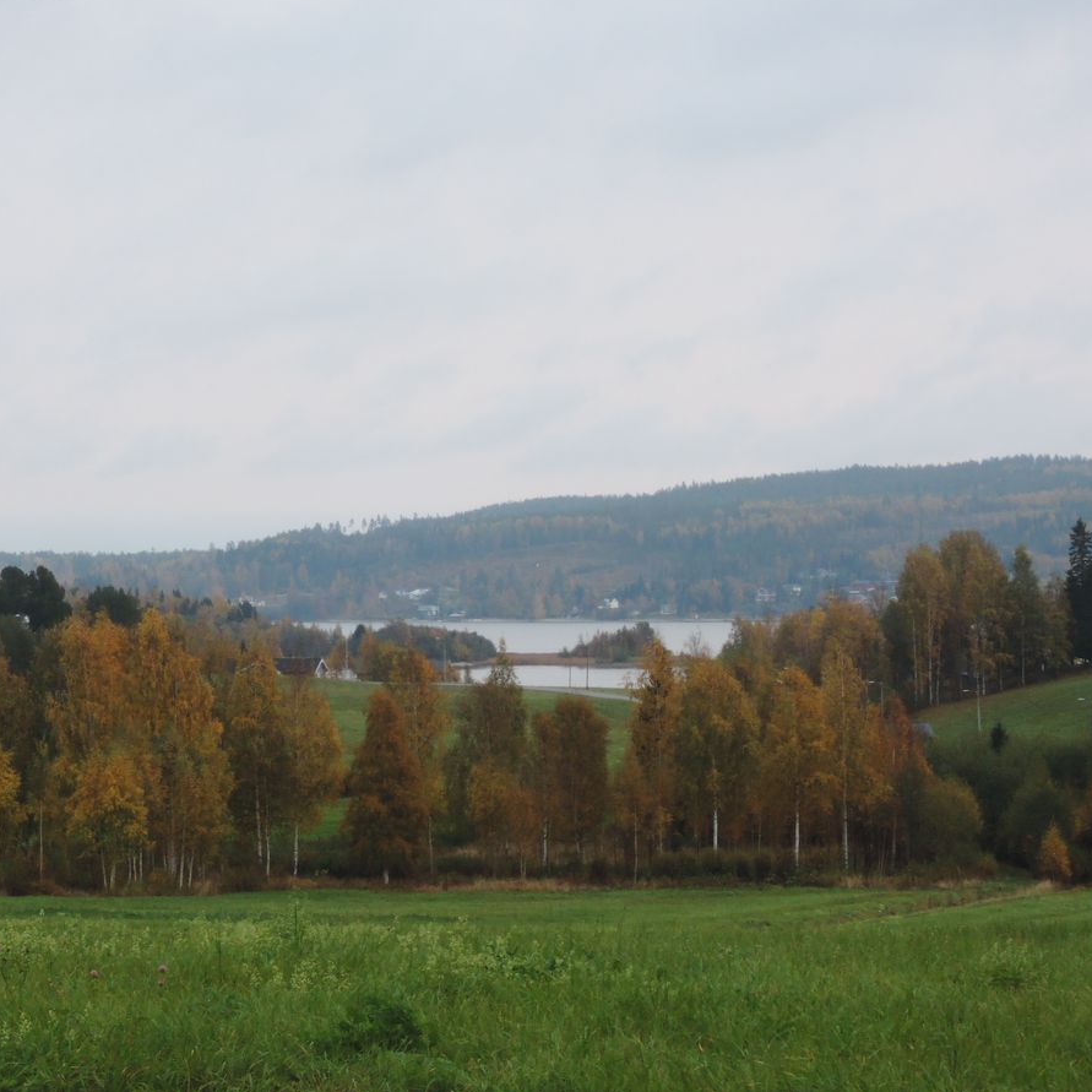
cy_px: 543
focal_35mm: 125
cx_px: 418
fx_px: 4461
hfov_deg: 13.9
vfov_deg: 14.0
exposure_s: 1/125
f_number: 6.5
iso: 400
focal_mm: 22.4
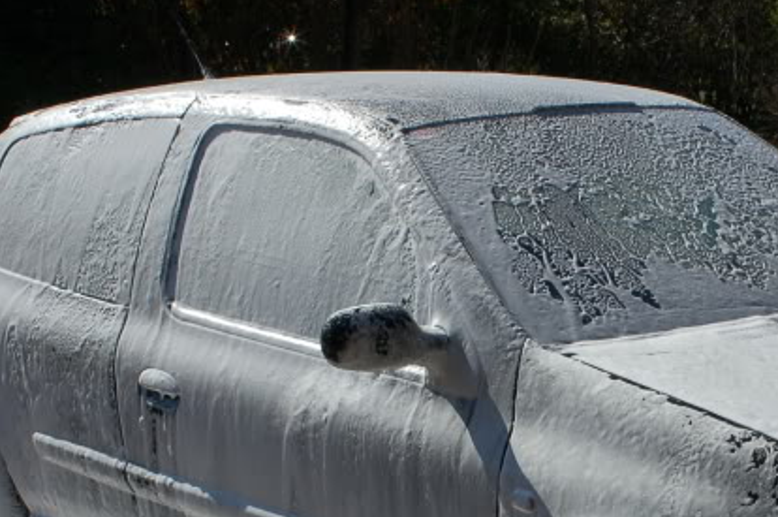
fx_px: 1748
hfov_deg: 24.8
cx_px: 597
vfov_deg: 16.7
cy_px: 402
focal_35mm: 81
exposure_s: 1/400
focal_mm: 28
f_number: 10
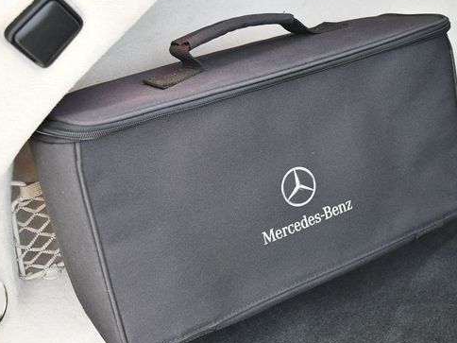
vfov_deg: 26.1
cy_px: 187
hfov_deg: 34.3
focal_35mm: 56
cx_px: 261
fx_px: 739
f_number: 4
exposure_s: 1/200
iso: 800
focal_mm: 22
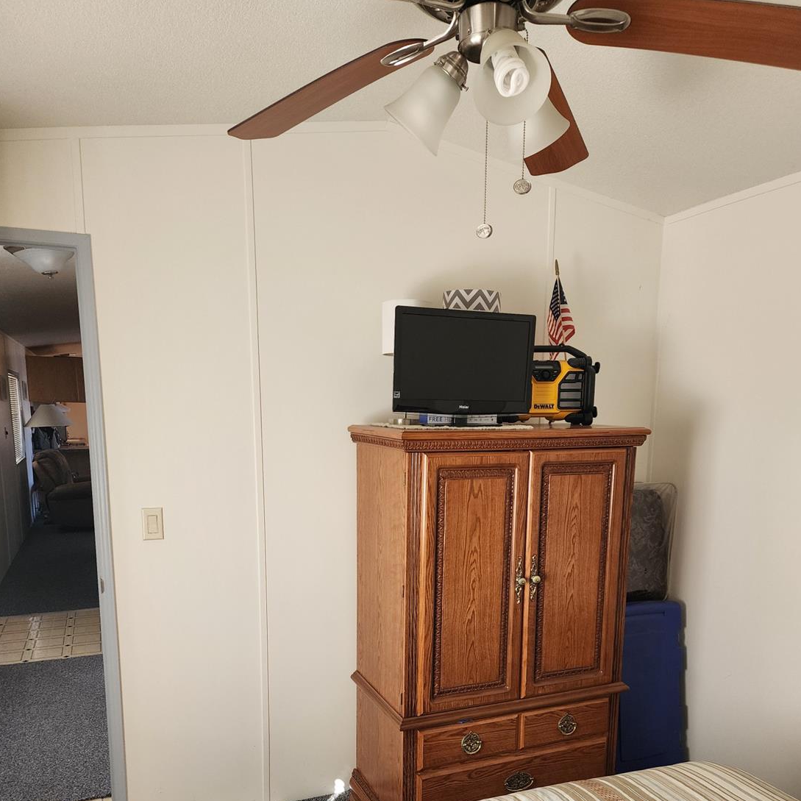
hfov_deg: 57.3
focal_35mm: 28
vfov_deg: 56.2
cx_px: 398
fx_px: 733
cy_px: 527
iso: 200
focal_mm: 6.4
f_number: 1.8
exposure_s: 1/120
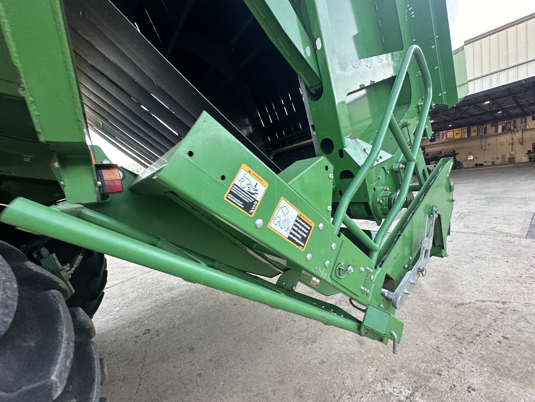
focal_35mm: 14
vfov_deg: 85.7
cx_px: 268
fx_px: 216
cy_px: 201
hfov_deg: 102.1
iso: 125
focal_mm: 2.22
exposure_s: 1/120
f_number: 2.2
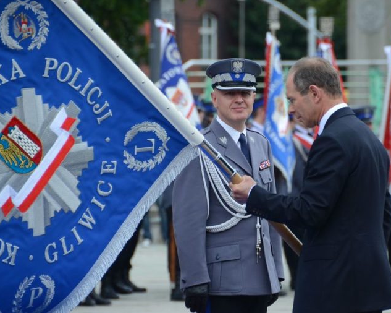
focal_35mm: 341
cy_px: 156
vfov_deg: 4.5
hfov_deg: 5.7
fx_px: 3945
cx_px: 231
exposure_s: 1/640
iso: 400
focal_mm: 200
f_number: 5.6
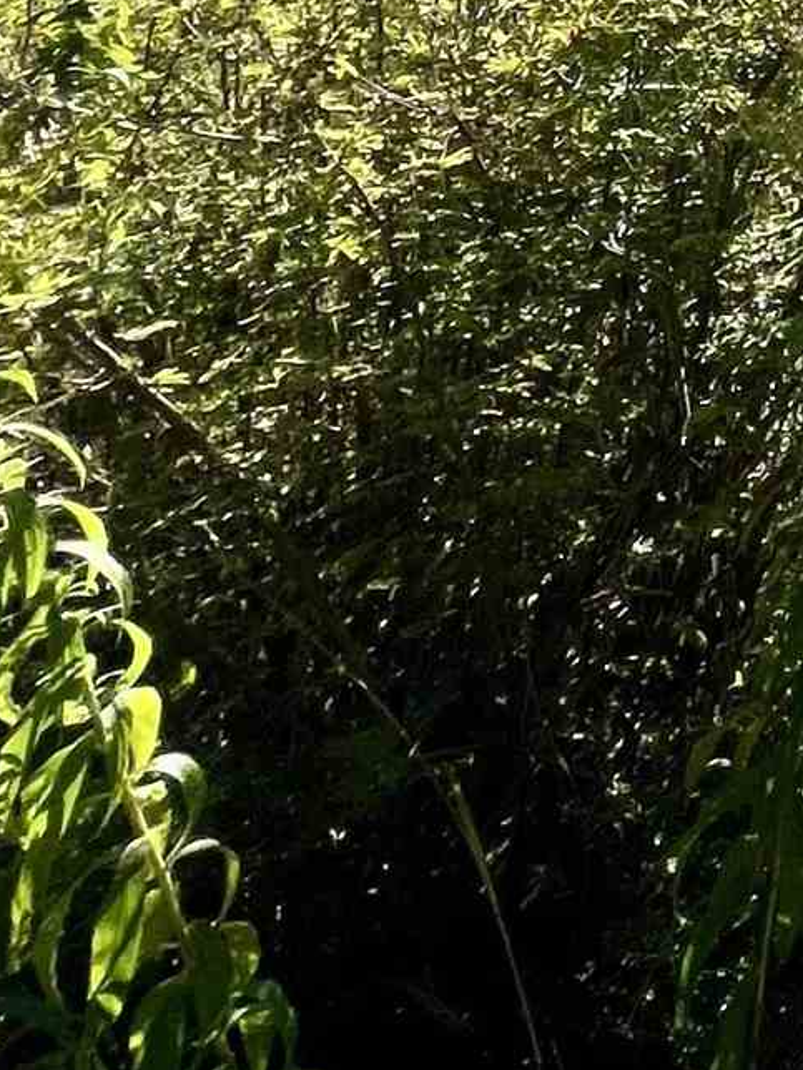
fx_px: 1918
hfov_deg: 13.6
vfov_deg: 21.7
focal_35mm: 62
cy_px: -798
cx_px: 2083
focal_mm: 1.57
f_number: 1.8
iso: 32
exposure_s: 1/1468
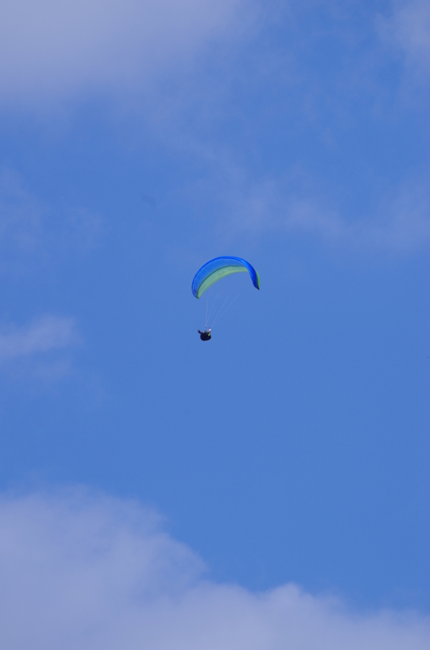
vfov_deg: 4.6
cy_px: 325
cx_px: 215
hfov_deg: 3.0
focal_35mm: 450
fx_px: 8100
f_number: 8
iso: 100
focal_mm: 300
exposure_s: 1/400
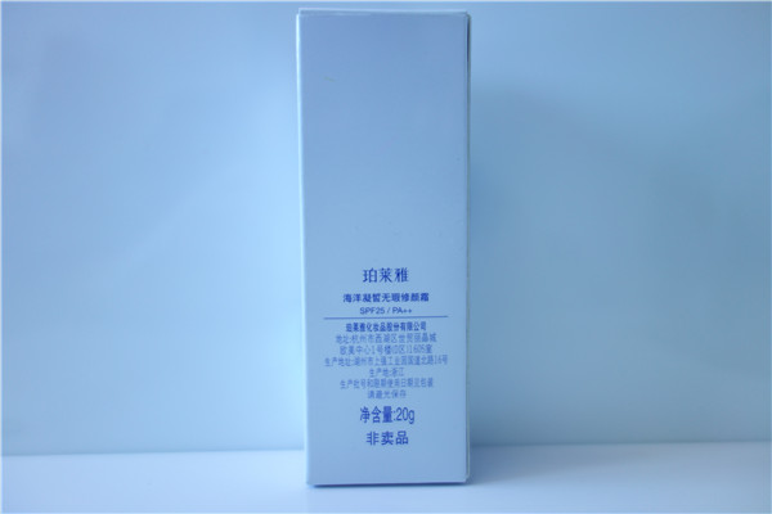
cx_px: 386
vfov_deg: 46.4
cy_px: 257
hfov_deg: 65.5
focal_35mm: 28
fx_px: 600
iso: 125
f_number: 1.8
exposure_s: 1/30
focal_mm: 10.4
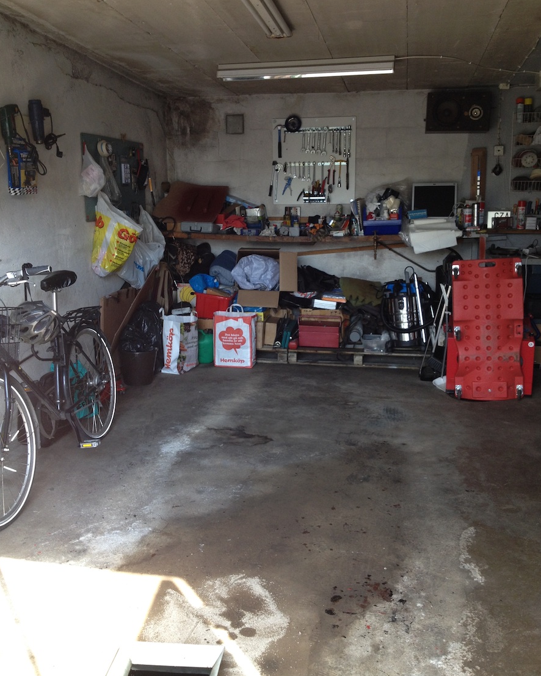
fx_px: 741
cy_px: 323
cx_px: 270
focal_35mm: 37
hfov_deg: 40.1
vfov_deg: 49.1
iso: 64
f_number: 2.4
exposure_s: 1/120
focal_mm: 4.28
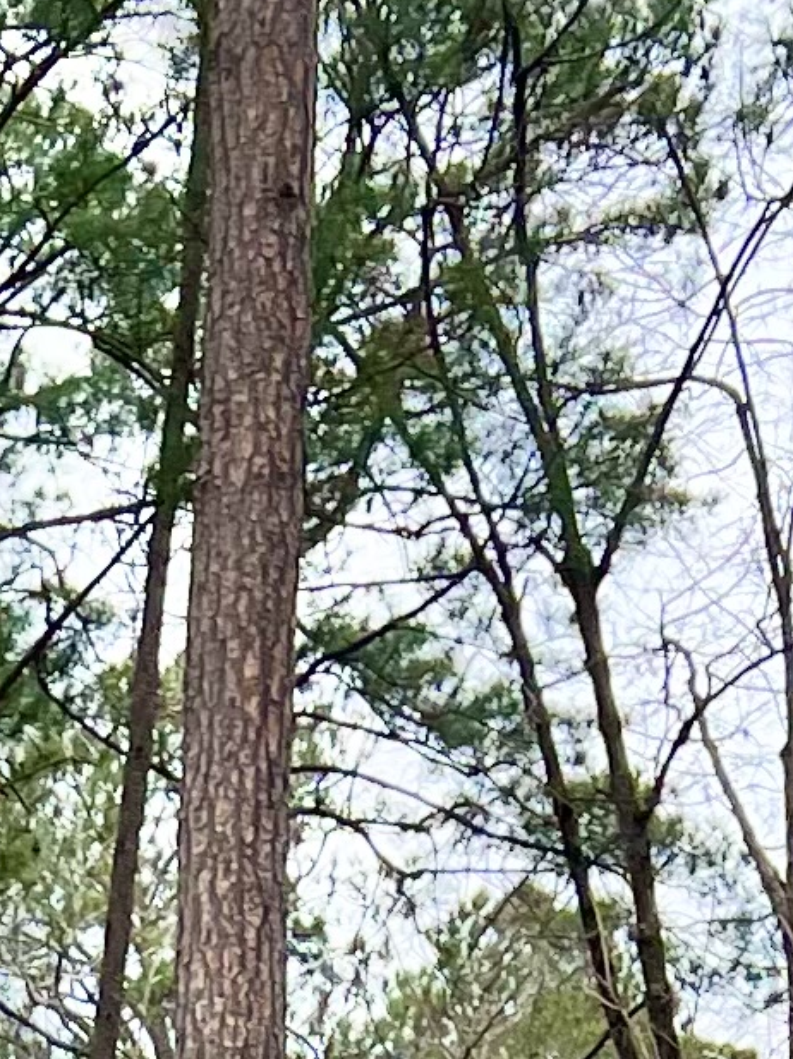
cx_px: -582
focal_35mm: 170
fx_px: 5198
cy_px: 2847
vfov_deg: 9.7
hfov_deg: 8.4
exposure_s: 1/216
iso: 40
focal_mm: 5.7
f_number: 1.5
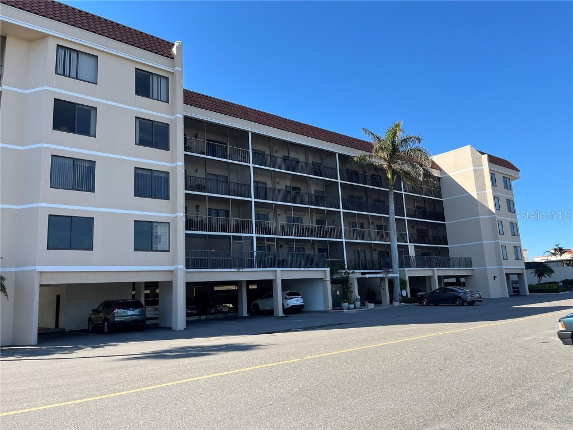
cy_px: 215
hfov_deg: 67.3
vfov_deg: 53.1
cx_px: 286
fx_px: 430
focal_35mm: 26
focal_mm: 5.1
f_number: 1.6
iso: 50
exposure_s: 1/1647
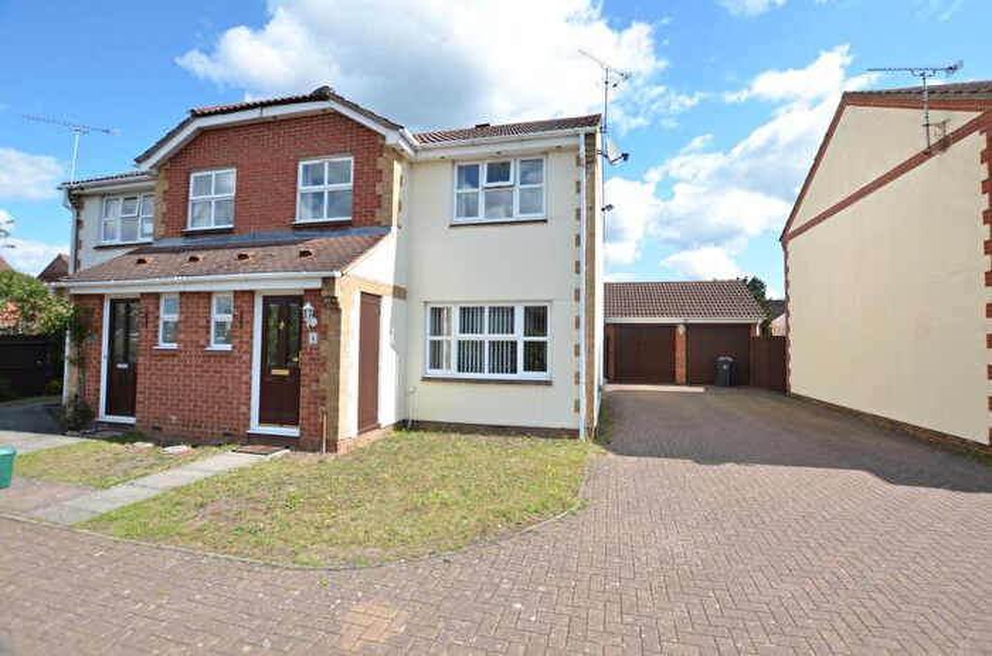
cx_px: 496
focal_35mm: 15
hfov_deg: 100.5
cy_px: 328
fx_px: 412
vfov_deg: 77.0
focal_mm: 10
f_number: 7.1
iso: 100
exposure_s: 1/200
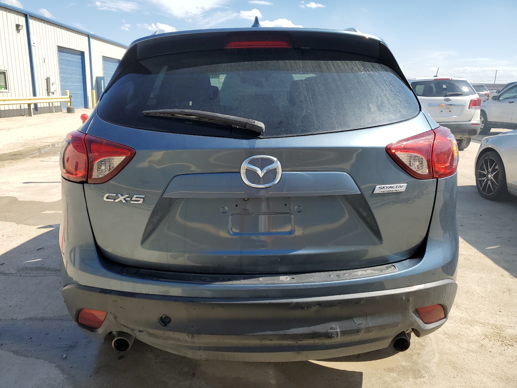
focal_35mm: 26
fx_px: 388
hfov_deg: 67.3
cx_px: 258
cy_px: 194
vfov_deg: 53.1
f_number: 1.5
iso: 50
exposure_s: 1/2500
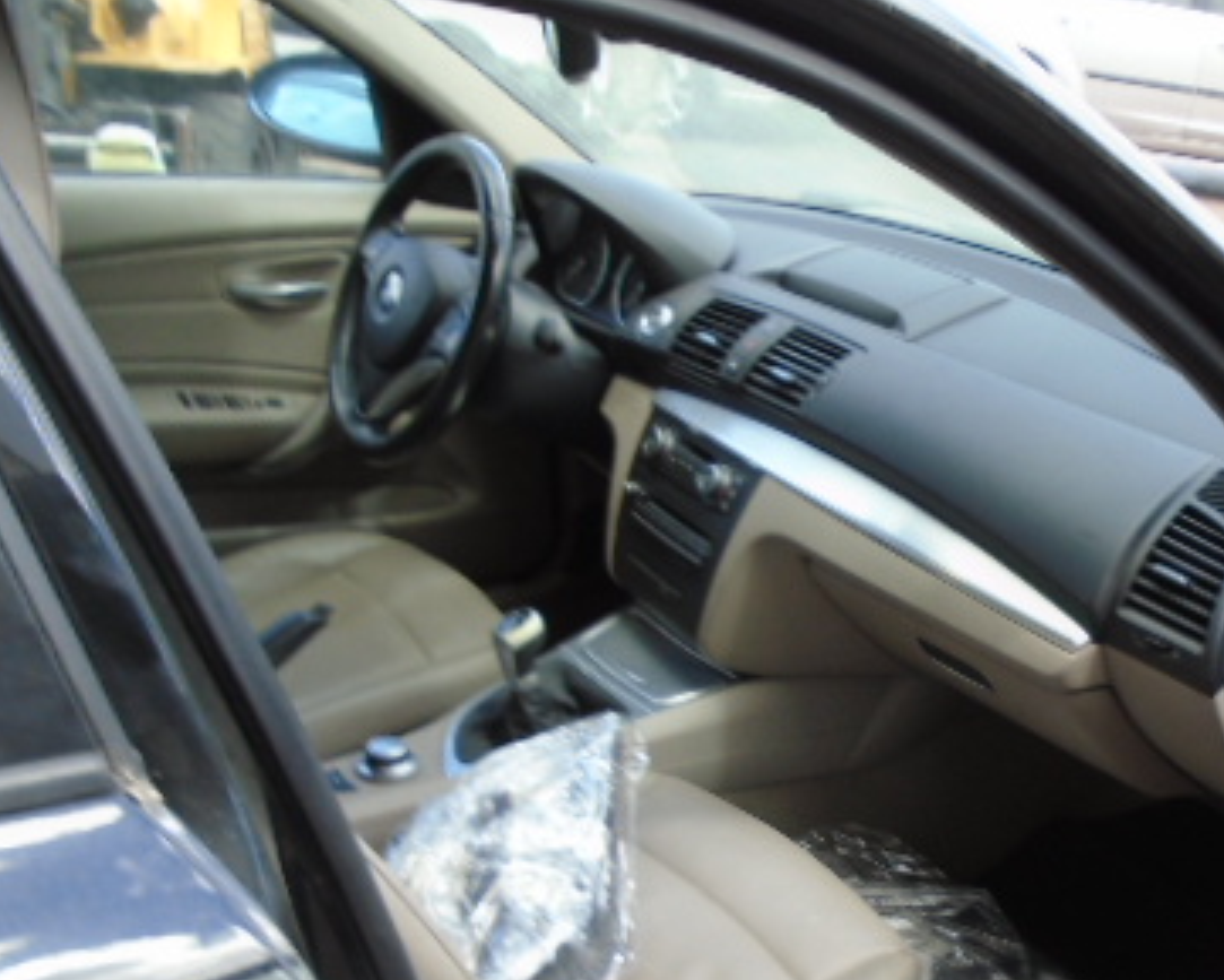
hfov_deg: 40.1
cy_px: 726
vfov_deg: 32.9
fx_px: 1631
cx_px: 899
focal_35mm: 45
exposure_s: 1/100
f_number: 3.2
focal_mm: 4.6
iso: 100
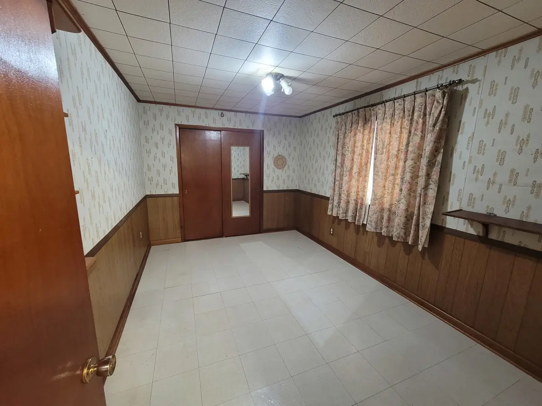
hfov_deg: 106.2
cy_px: 203
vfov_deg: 89.9
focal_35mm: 13
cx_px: 271
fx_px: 204
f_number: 2.2
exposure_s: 1/30
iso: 400
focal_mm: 2.2
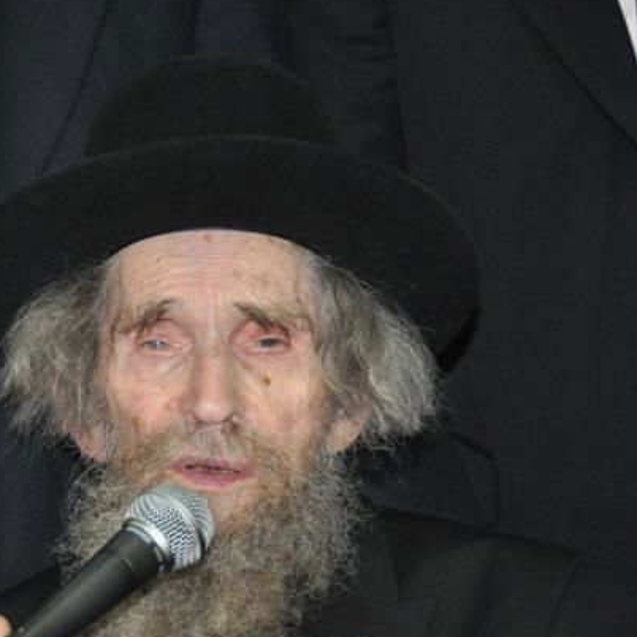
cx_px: -135
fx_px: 4185
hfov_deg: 8.6
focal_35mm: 201
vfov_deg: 8.7
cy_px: 350
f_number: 4.8
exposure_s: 1/60
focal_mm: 62
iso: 800
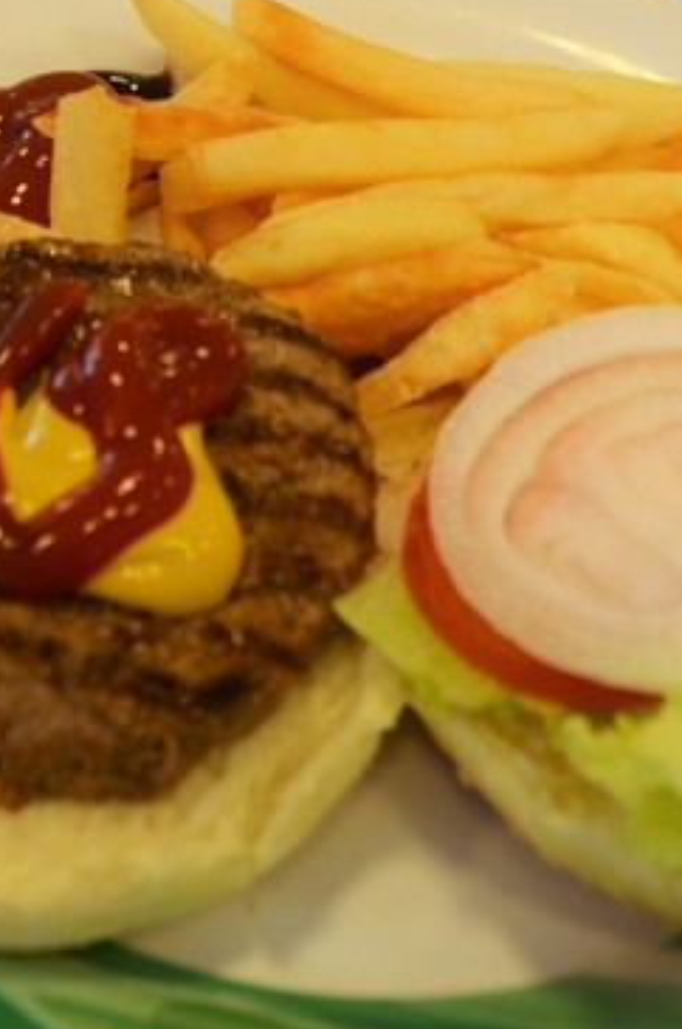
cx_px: 214
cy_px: 42
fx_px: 2054
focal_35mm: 72
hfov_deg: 18.8
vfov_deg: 26.8
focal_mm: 20
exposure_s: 1/125
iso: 320
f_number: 5.6
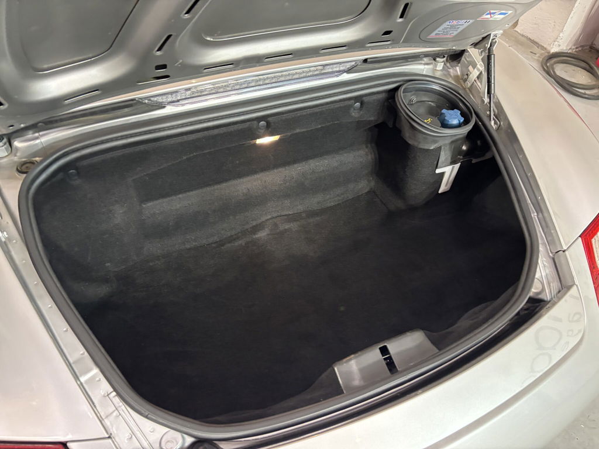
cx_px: 300
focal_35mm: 26
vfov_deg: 53.1
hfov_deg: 67.3
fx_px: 450
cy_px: 224
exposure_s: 1/33
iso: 500
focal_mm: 5.96
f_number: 1.6
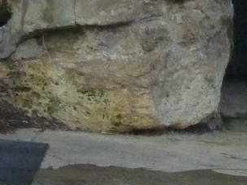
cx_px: 392
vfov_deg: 1.4
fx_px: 7415
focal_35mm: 1040
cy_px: 385
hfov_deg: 1.9
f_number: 4.5
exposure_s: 1/320
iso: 640
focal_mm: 32.1
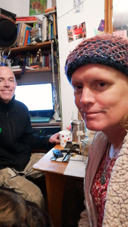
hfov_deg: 39.8
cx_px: 44
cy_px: 111
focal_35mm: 29
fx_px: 175
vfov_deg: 66.0
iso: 500
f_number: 2
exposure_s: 1/12.5
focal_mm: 3.81
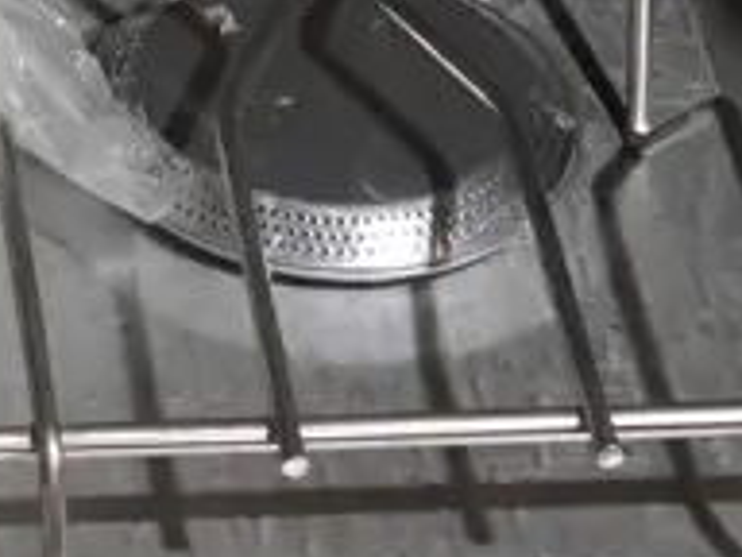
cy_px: 114
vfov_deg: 5.6
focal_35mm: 267
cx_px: -800
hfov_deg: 7.1
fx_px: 5723
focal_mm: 25
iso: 800
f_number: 5.3
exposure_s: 1/60
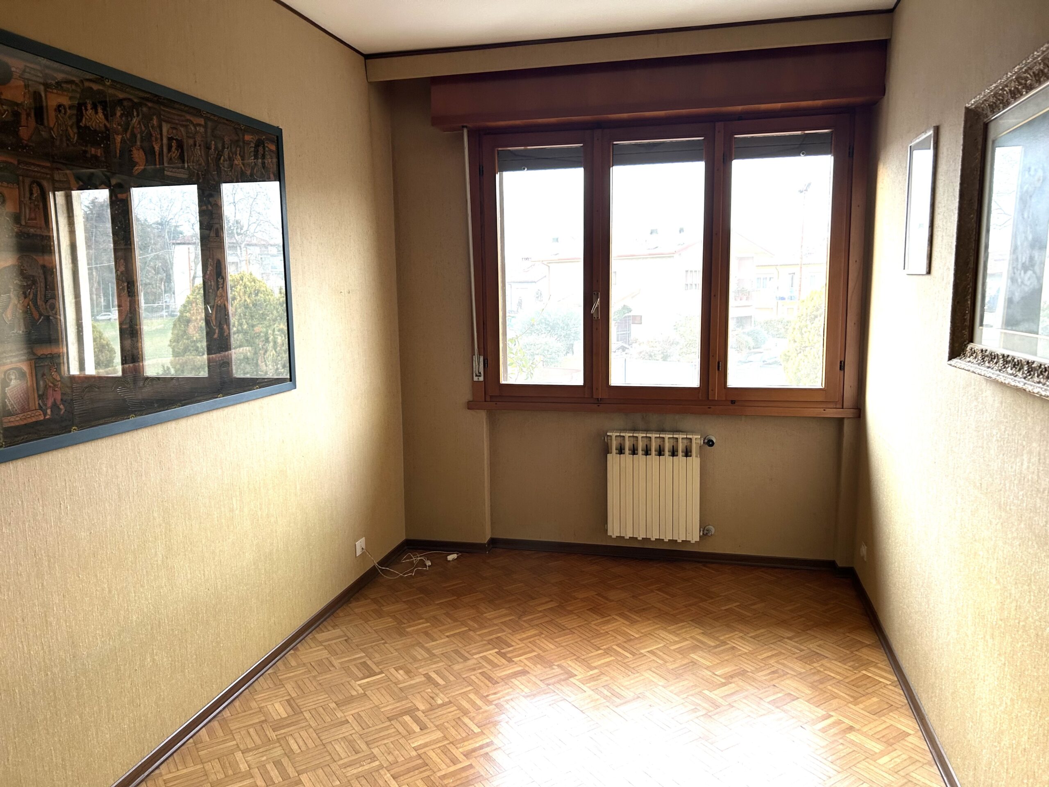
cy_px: 394
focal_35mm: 26
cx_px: 524
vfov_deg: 53.1
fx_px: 788
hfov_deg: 67.3
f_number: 1.5
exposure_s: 1/50
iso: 100
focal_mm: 5.7
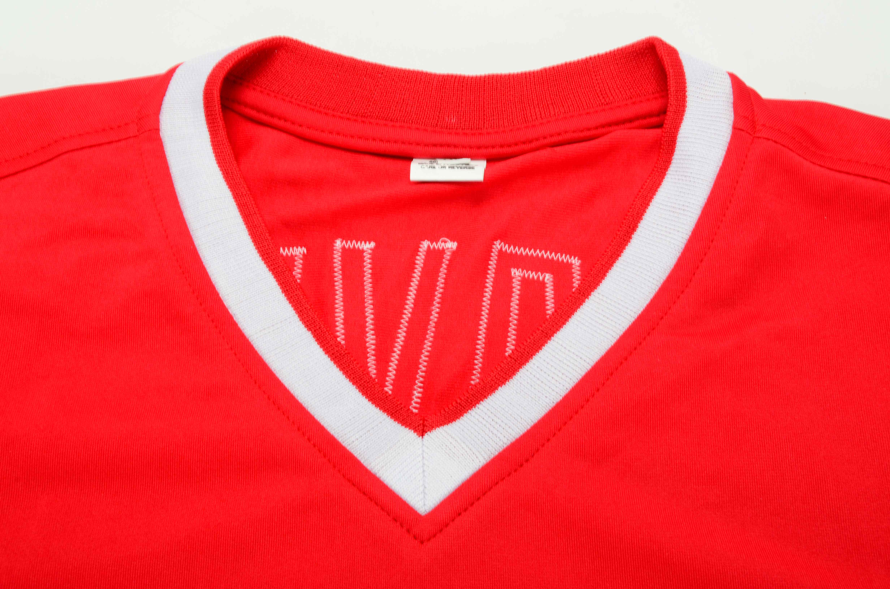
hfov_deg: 28.1
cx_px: 445
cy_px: 294
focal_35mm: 72
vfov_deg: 18.8
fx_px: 1776
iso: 200
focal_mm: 48
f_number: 18
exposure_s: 1/160
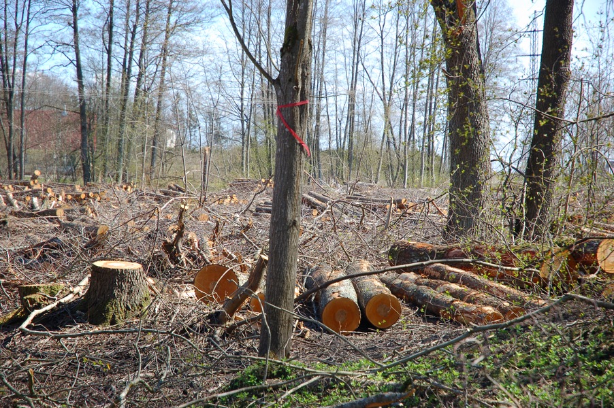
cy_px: 204
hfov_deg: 19.5
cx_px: 307
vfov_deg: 13.0
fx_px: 1789
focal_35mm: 105
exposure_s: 1/320
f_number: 4.5
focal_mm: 70
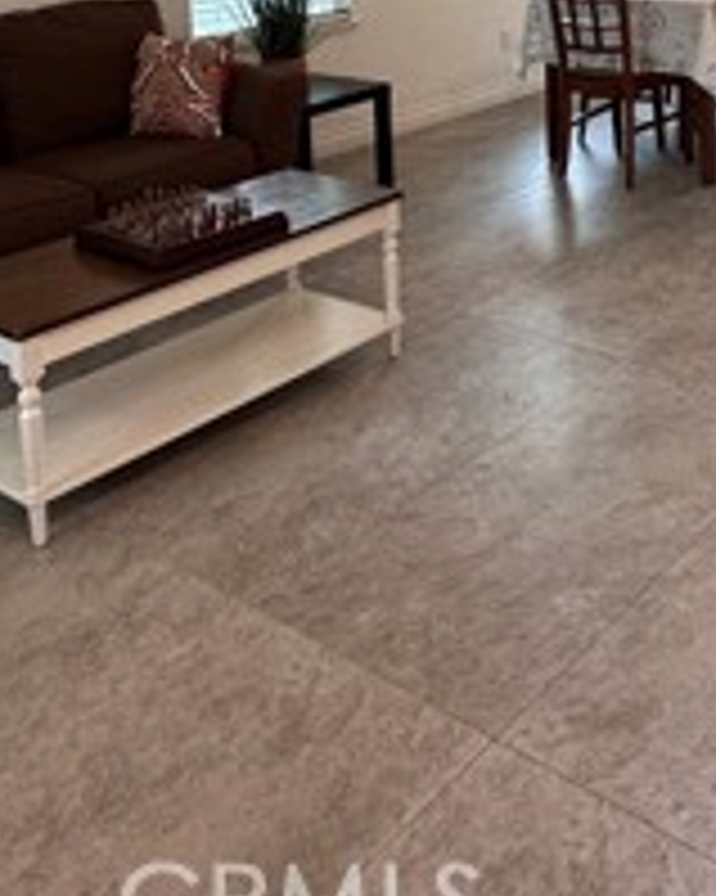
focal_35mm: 44
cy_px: -113
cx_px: 635
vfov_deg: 35.3
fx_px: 1166
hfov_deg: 32.5
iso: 160
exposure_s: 1/120
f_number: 2.2
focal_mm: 2.22
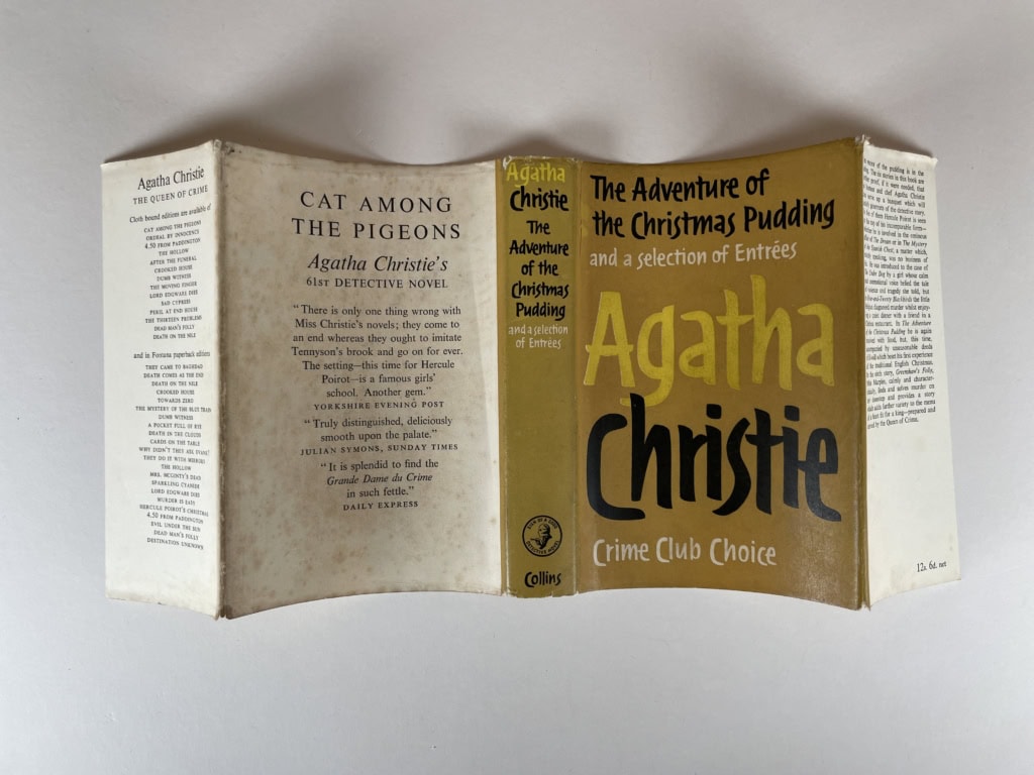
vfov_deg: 53.1
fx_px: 777
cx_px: 517
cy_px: 388
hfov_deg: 67.3
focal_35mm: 26
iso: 40
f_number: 1.6
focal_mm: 4.2
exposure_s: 1/100
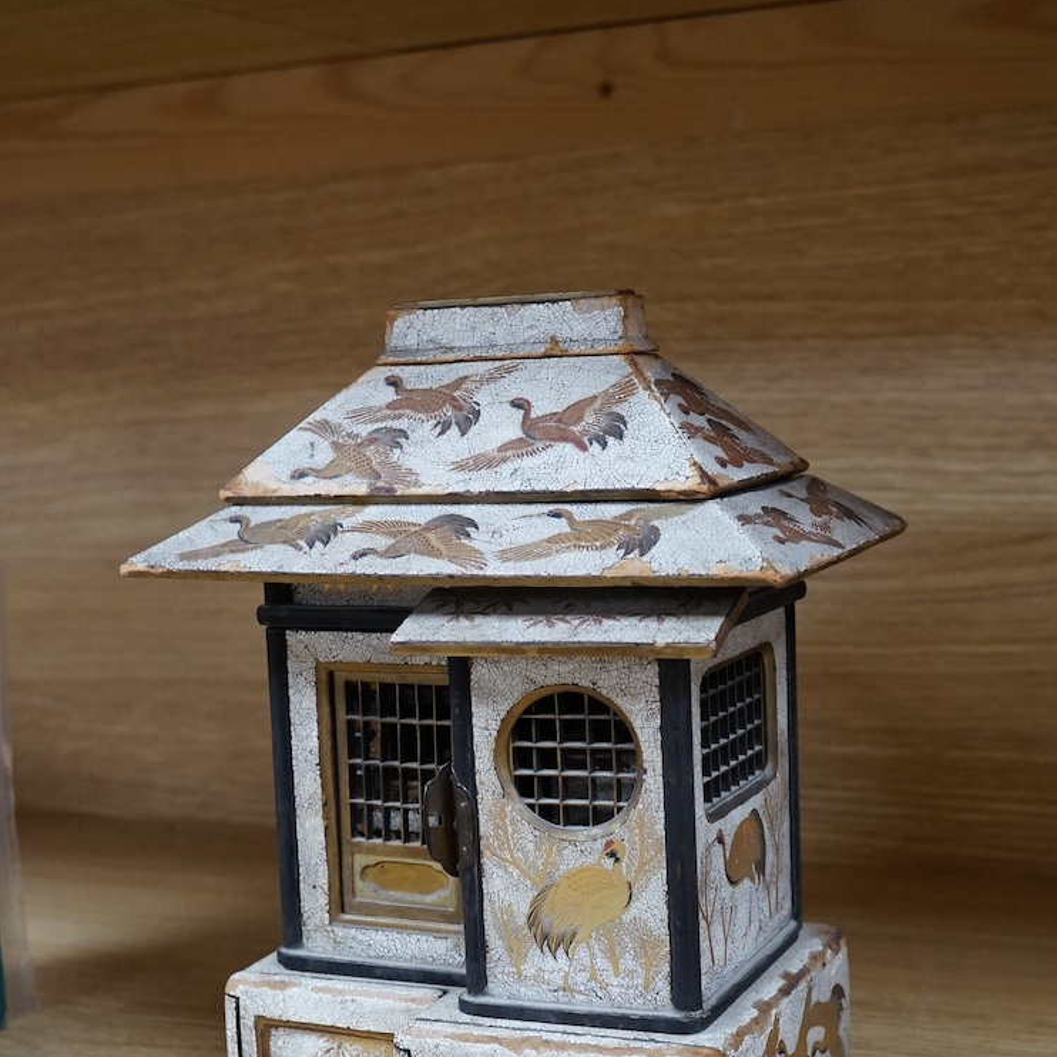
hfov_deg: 29.6
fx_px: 2004
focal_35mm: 58
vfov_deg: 29.2
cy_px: 746
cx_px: 533
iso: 1600
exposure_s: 1/80
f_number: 9
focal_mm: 30
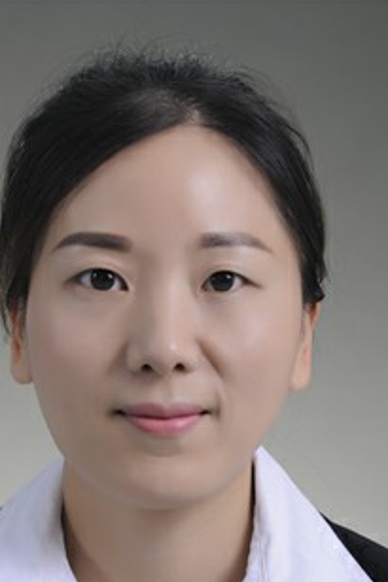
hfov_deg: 7.3
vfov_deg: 11.0
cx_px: 163
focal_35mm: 187
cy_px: 415
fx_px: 3022
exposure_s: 1/125
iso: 160
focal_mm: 85
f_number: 5.6
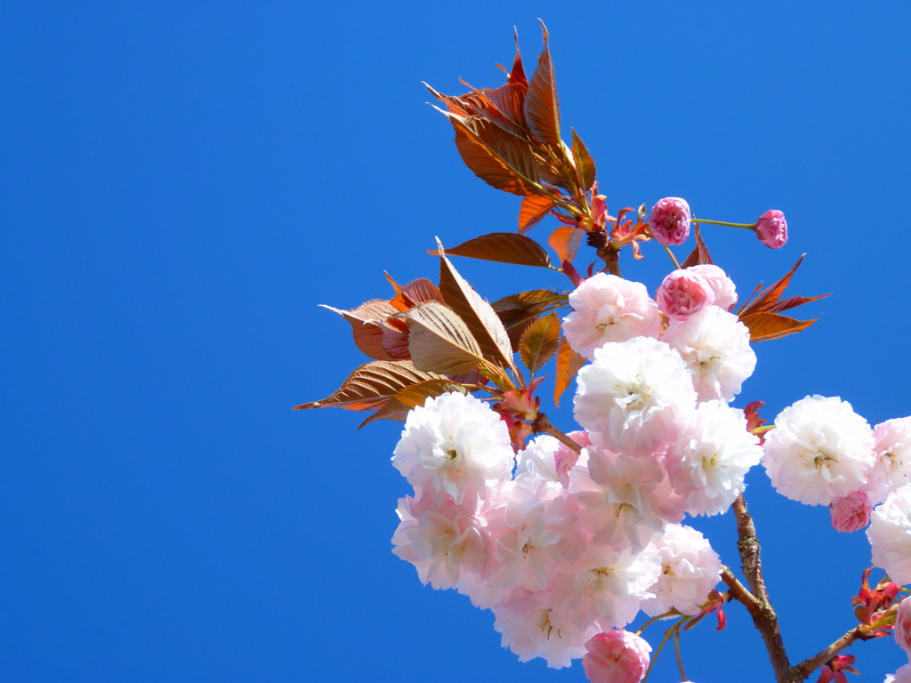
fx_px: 3737
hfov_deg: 13.9
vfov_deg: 10.4
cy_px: 342
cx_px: 456
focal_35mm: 142
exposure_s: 1/100
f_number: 3.6
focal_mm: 25.2
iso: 80
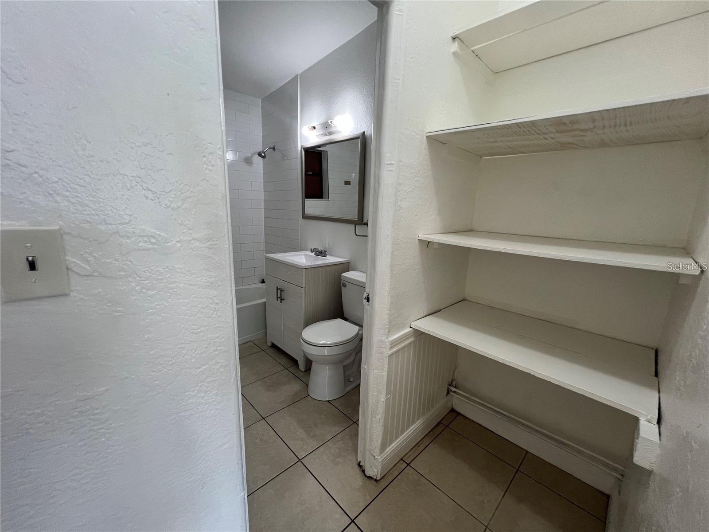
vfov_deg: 89.9
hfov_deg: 106.2
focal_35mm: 13
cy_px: 266
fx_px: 266
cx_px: 354
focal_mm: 1.57
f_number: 1.8
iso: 160
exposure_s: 1/120
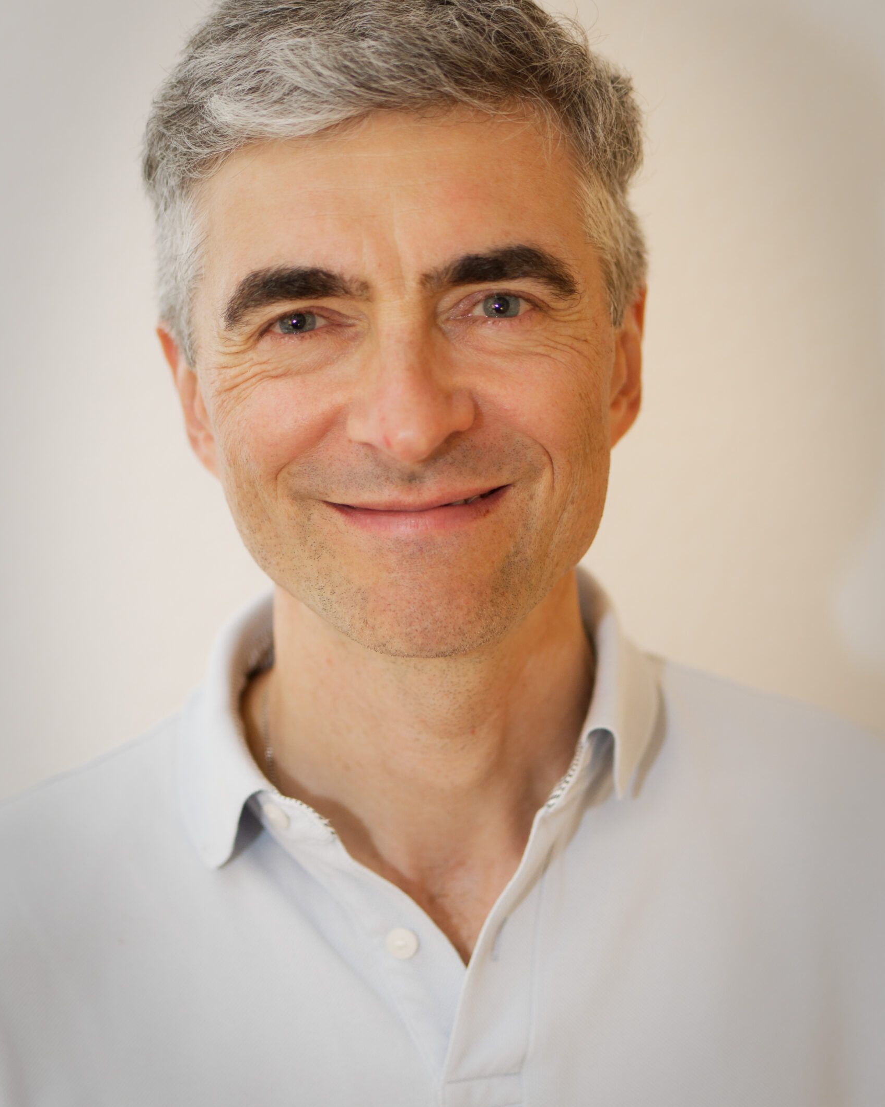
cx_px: 441
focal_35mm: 60
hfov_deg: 25.6
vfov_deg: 31.7
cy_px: 527
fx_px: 1951
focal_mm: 35
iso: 800
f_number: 1.8
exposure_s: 1/60
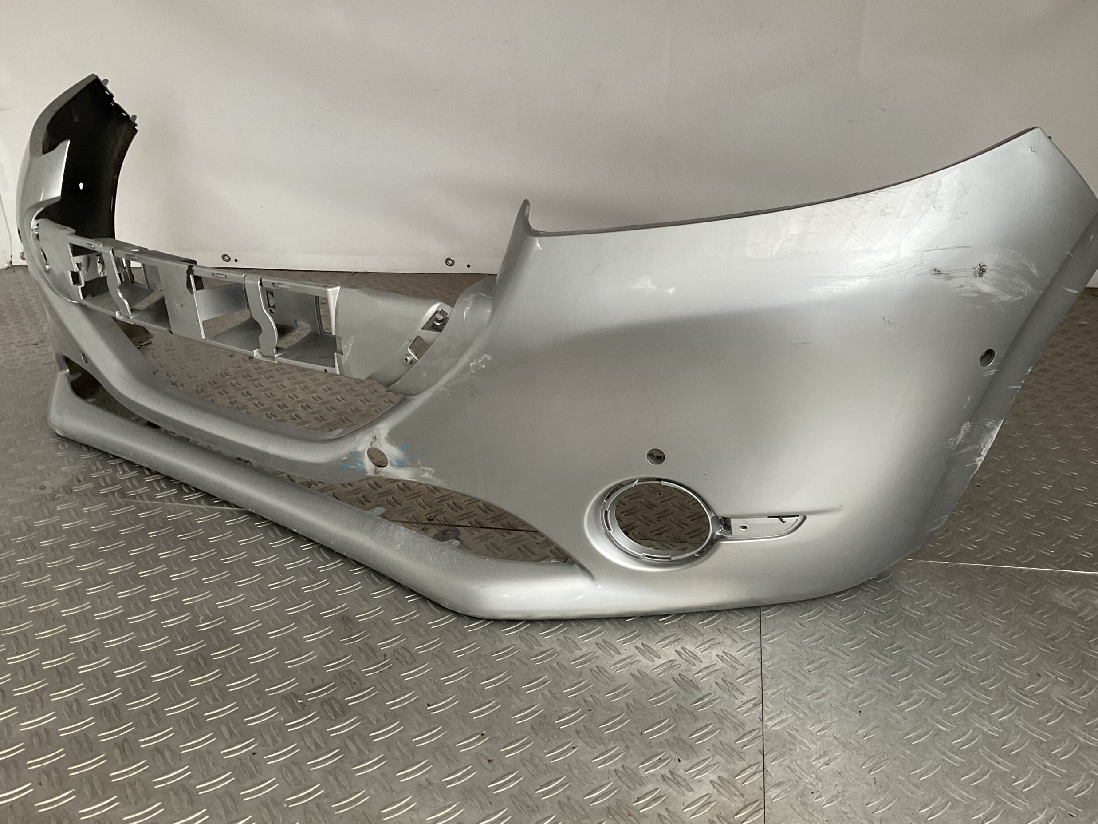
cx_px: 564
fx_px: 952
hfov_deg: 60.0
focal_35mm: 30
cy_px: 398
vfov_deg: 46.8
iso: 80
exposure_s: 1/50
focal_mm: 3
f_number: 1.8
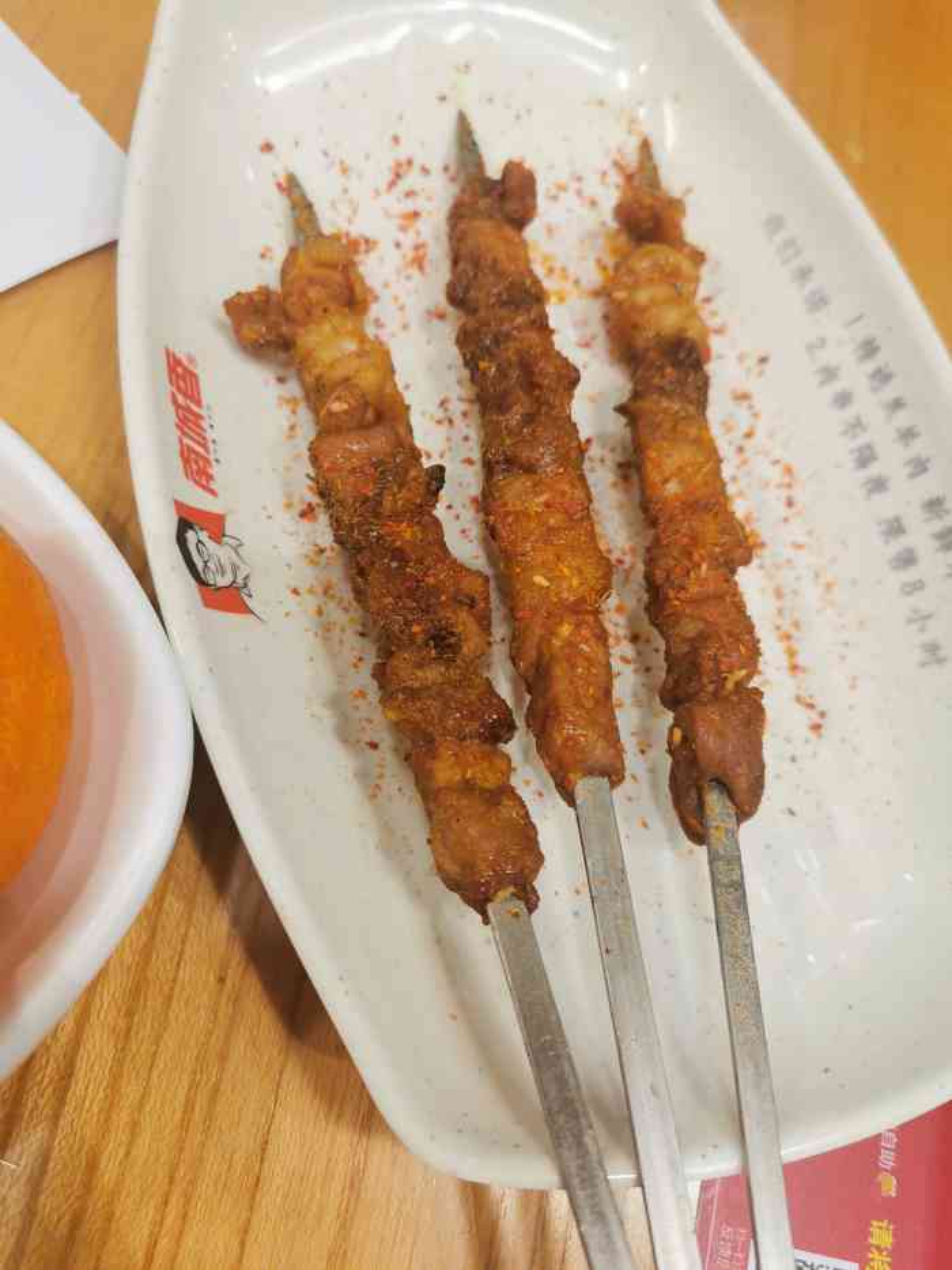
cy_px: 635
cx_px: 476
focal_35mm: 27
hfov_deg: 51.4
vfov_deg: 65.3
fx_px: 990
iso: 80
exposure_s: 1/100
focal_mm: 5.56
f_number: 1.6
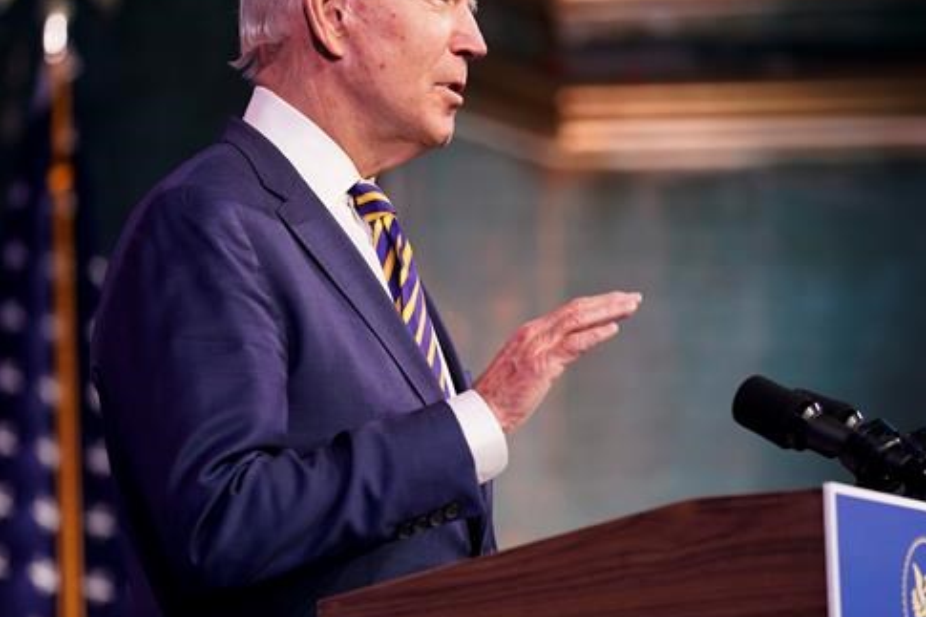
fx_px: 6891
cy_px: 236
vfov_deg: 5.1
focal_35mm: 268
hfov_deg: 7.7
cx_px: 435
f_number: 3.2
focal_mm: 200
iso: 800
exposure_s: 1/160
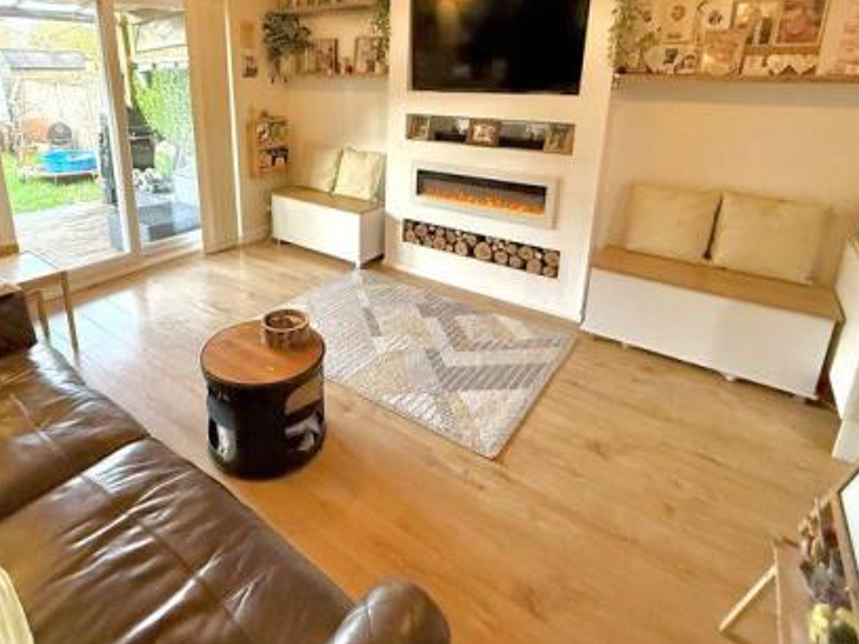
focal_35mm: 20
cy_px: 205
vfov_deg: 64.0
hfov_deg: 80.9
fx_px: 496
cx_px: 348
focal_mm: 2.22
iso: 500
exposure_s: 1/100
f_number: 2.2
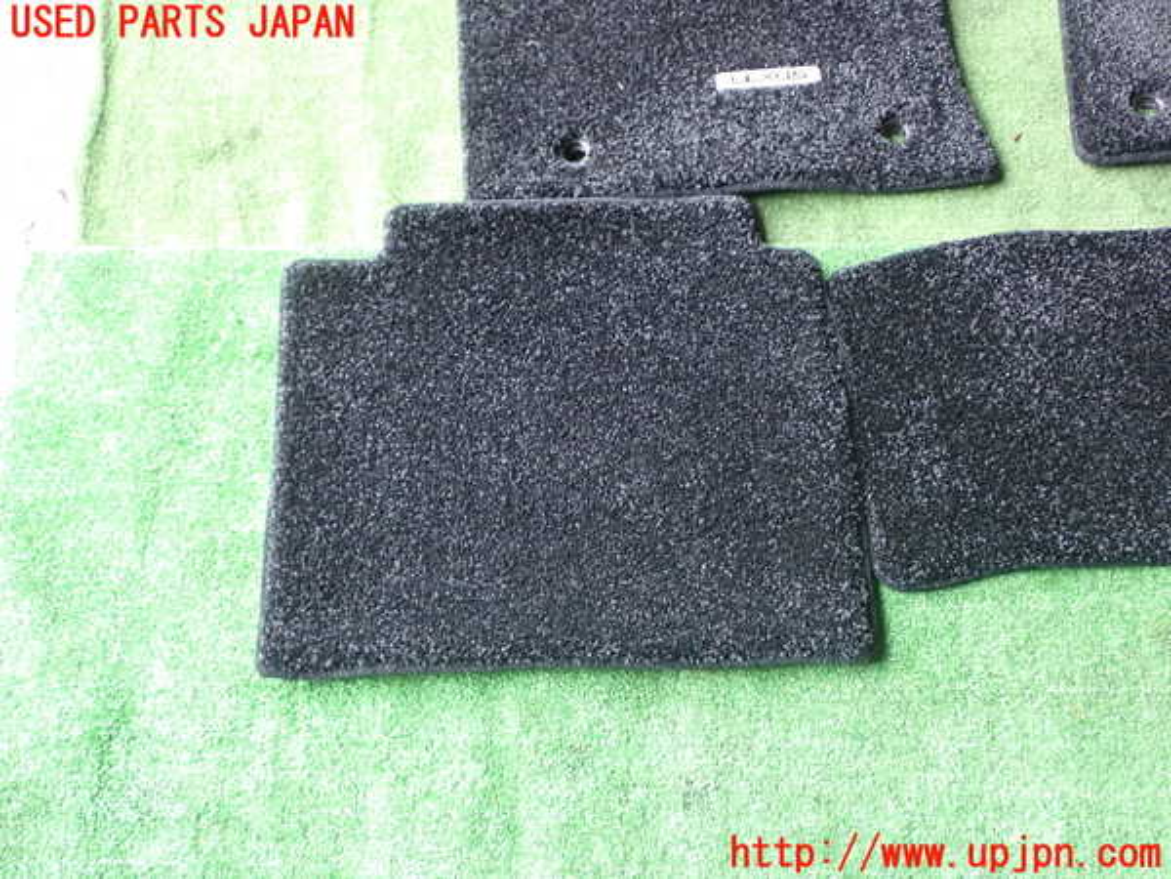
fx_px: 1285
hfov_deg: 49.0
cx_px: 586
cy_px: 440
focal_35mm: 38
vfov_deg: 37.7
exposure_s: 1/40
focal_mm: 6.83
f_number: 2.7
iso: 500
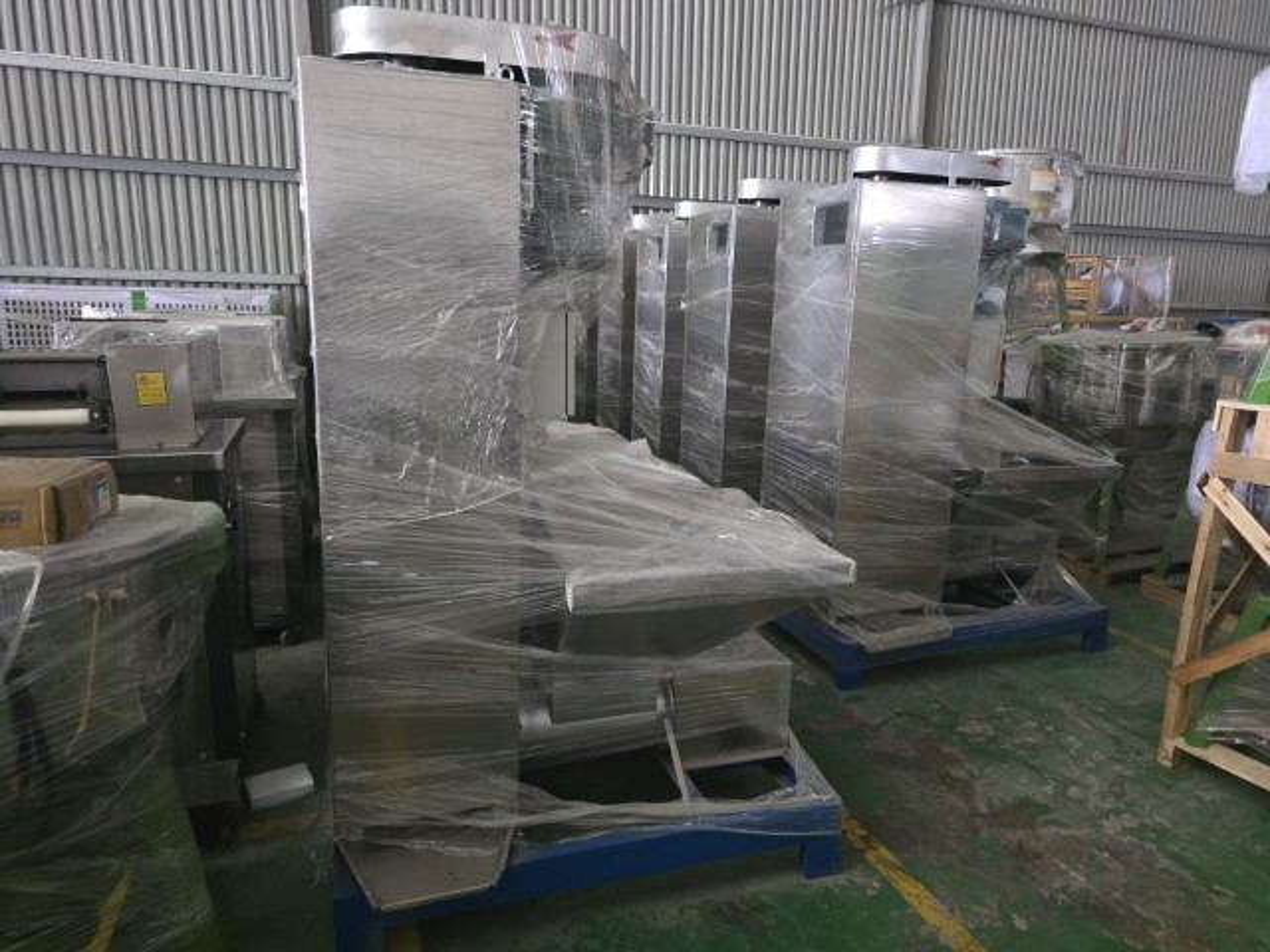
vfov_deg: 58.9
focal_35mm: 23
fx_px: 844
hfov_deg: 73.9
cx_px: 635
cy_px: 476
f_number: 1.7
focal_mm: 6.3
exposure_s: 1/50
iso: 1600
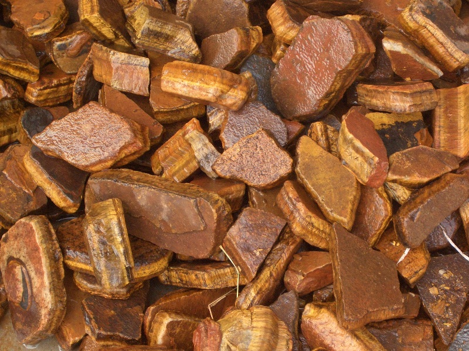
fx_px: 1423
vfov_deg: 14.1
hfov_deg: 18.7
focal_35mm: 105
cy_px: 176
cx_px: 234
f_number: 4.8
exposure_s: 1/80
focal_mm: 17.4
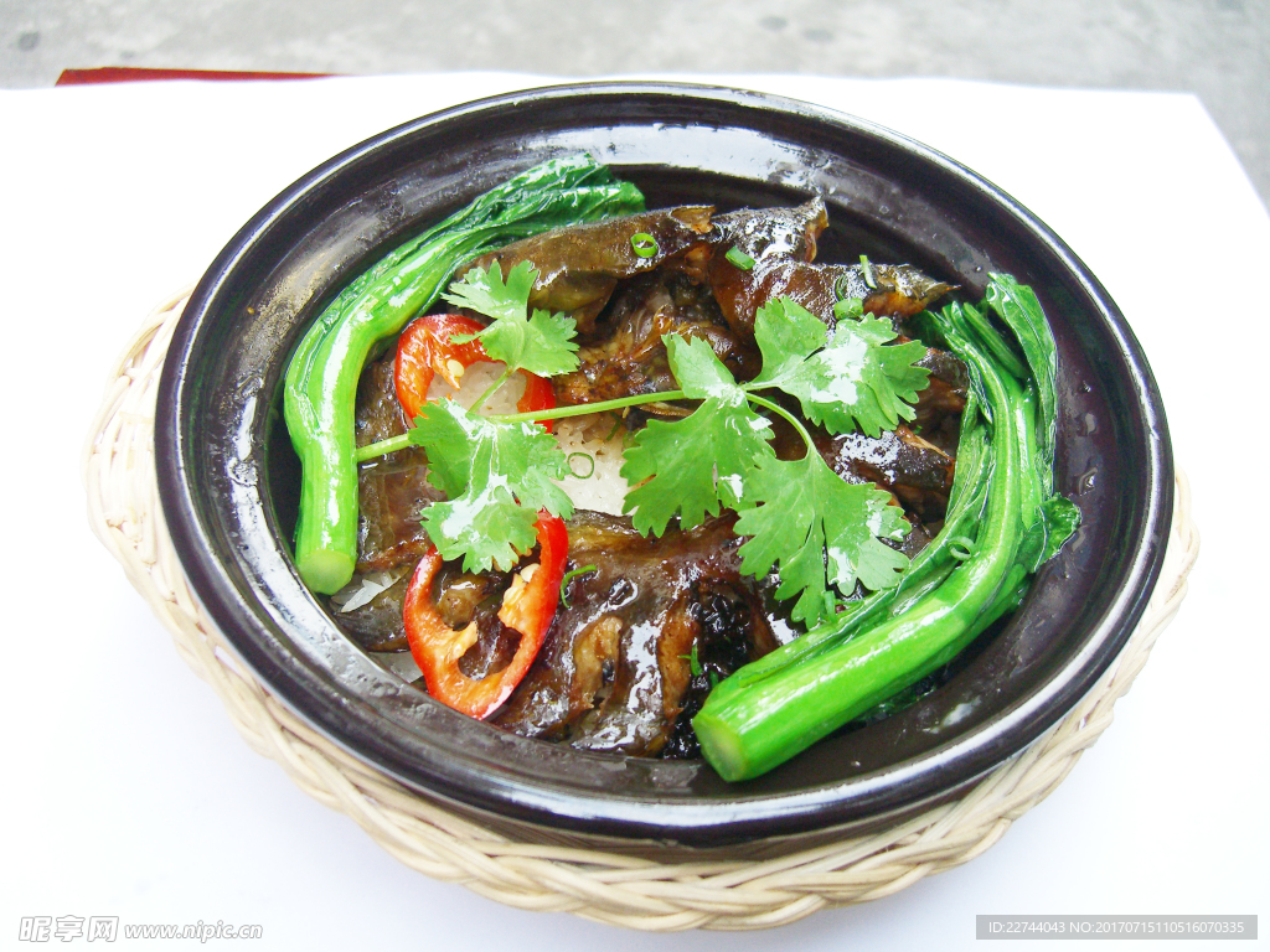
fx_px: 1394
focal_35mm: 38
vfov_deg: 37.7
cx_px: 635
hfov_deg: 49.0
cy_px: 476
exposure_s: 1/125
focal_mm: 7.9
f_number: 2.8
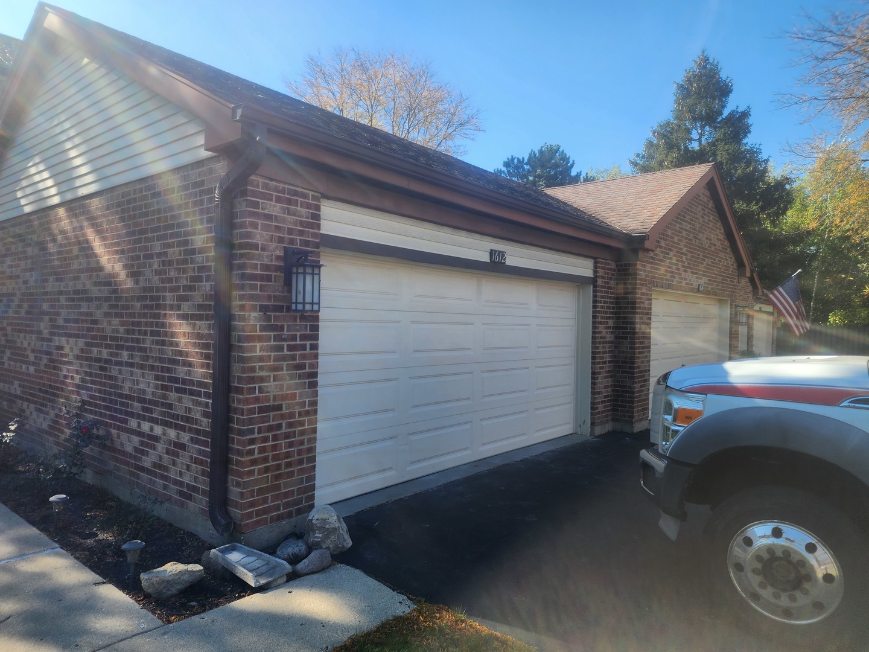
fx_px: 577
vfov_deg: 58.9
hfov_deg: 73.9
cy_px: 326
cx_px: 434
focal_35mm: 23
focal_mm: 6.4
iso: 12
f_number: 1.8
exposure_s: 1/348
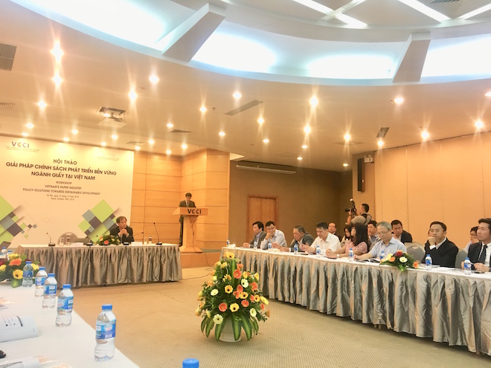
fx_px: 411
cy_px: 184
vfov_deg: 48.2
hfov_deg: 61.7
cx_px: 246
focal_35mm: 29
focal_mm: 4.15
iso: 125
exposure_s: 1/33
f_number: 2.2
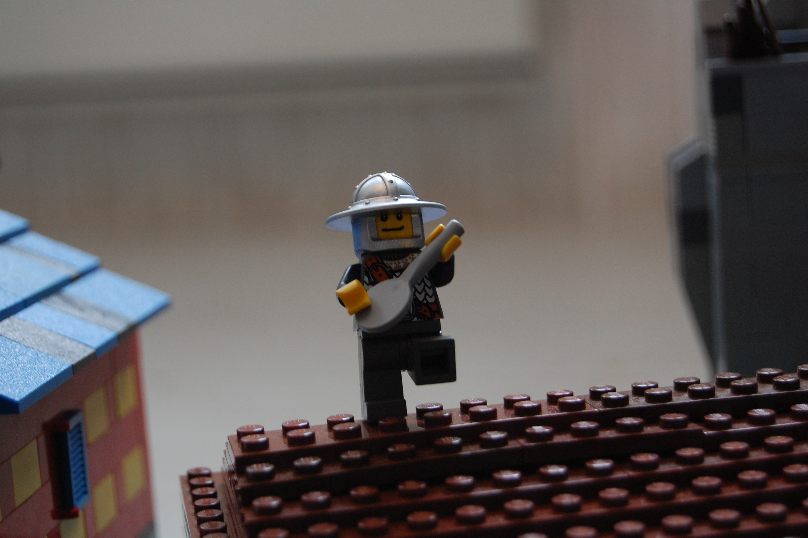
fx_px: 1850
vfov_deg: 16.5
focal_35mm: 82
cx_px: 404
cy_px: 269
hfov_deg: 24.6
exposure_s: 1/20
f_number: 5.6
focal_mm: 55
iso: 800
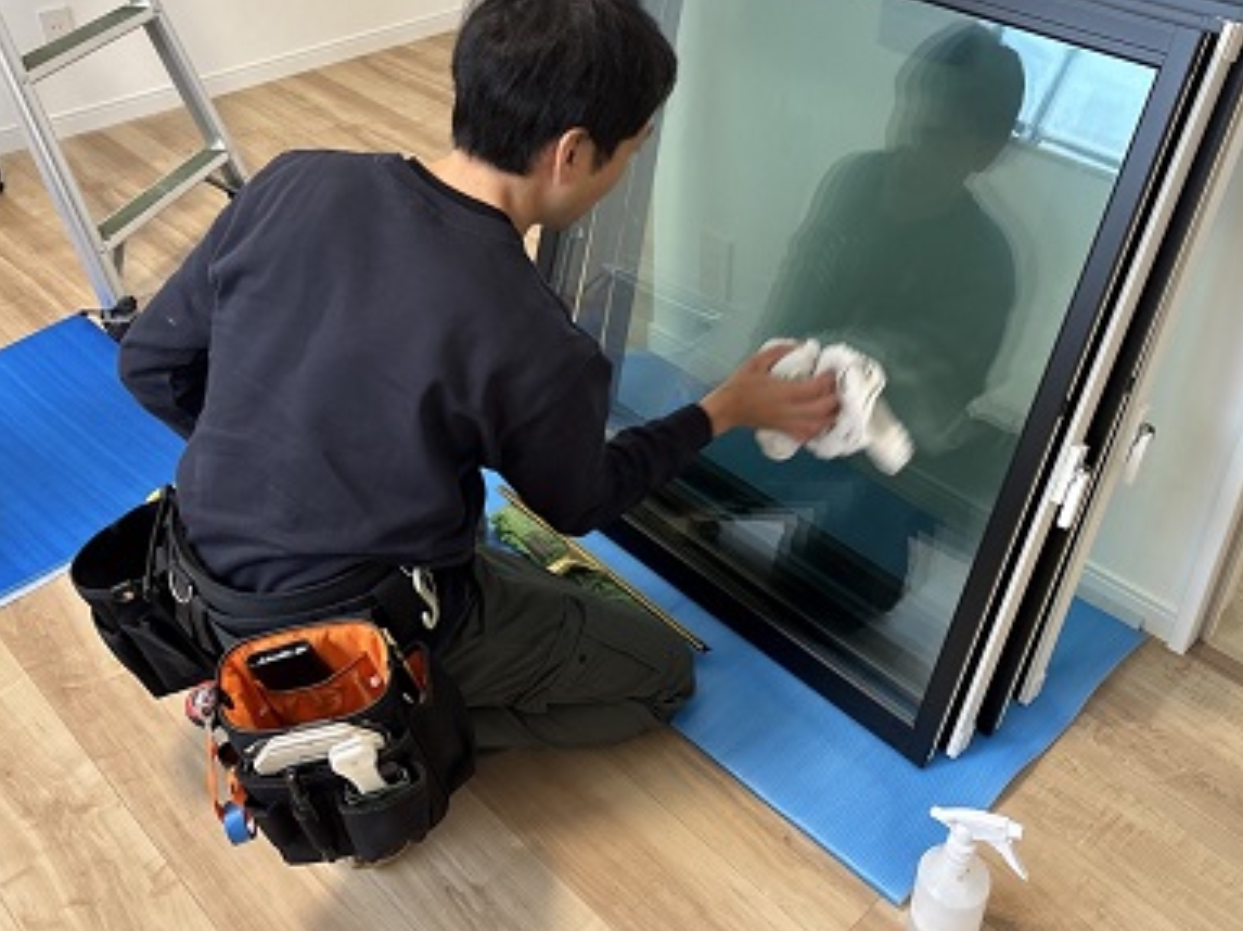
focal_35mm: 34
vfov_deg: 41.5
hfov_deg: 53.9
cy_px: 358
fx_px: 1220
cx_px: 691
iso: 125
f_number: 1.6
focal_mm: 5.96
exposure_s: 1/78
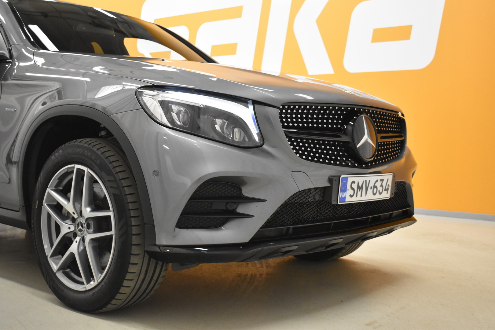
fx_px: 639
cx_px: 248
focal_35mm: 46
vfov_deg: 28.9
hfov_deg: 42.3
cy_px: 165
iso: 2500
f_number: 4.2
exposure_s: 1/50
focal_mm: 31
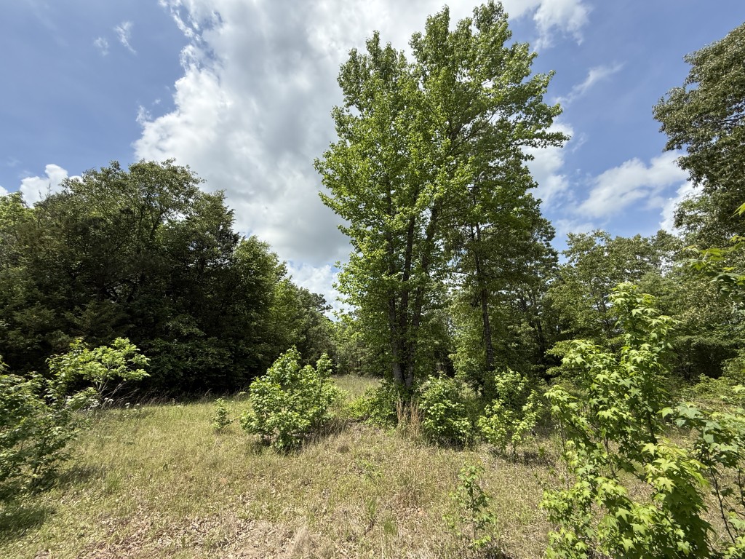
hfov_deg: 102.1
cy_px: 280
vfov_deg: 85.7
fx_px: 301
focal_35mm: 14
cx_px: 372
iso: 50
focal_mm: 2.22
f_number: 2.2
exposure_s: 1/1613
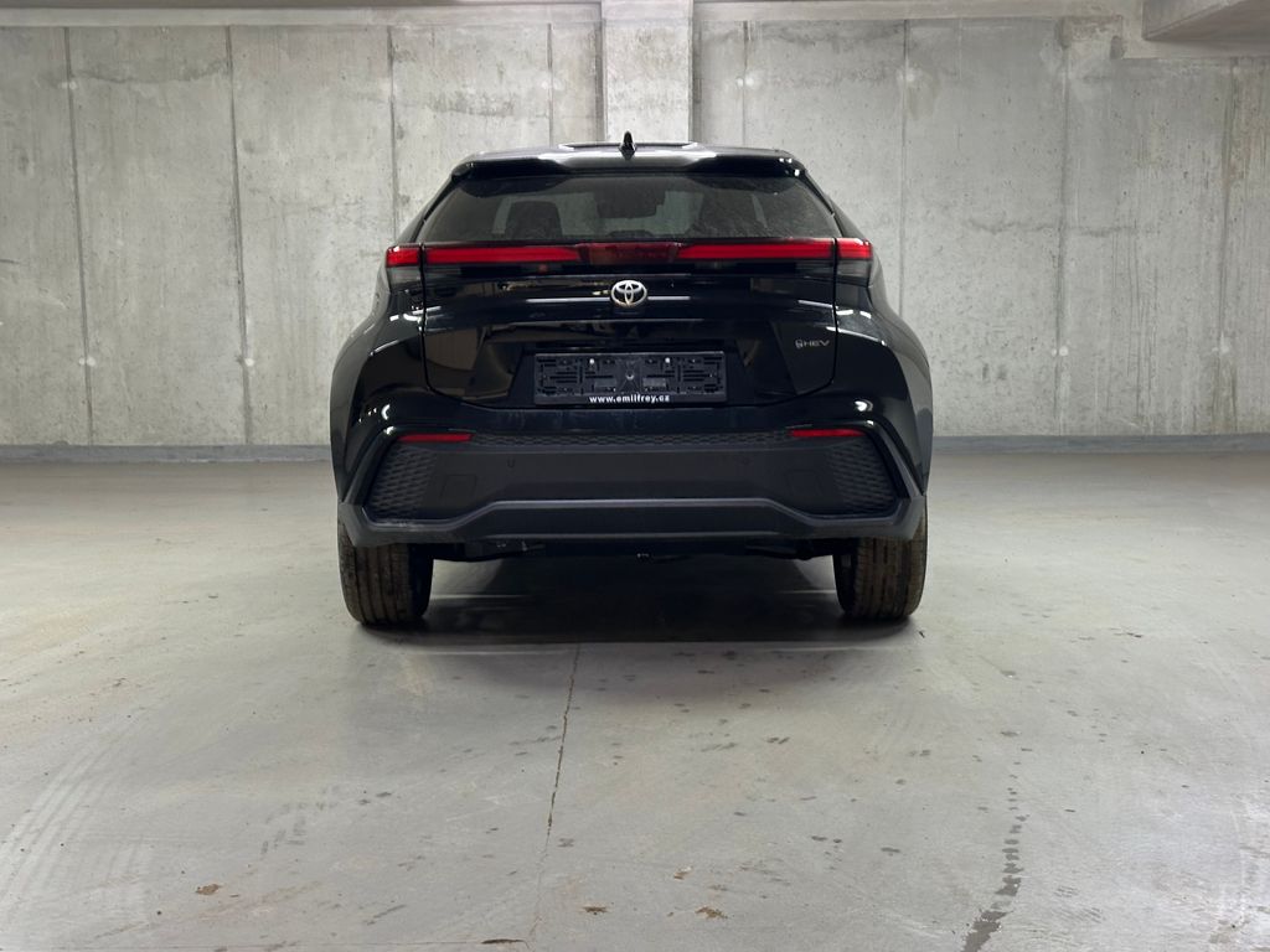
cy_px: 476
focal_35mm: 48
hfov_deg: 39.7
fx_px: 1761
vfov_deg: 30.3
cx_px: 635
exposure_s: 1/33
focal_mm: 6.86
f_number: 1.78
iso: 250
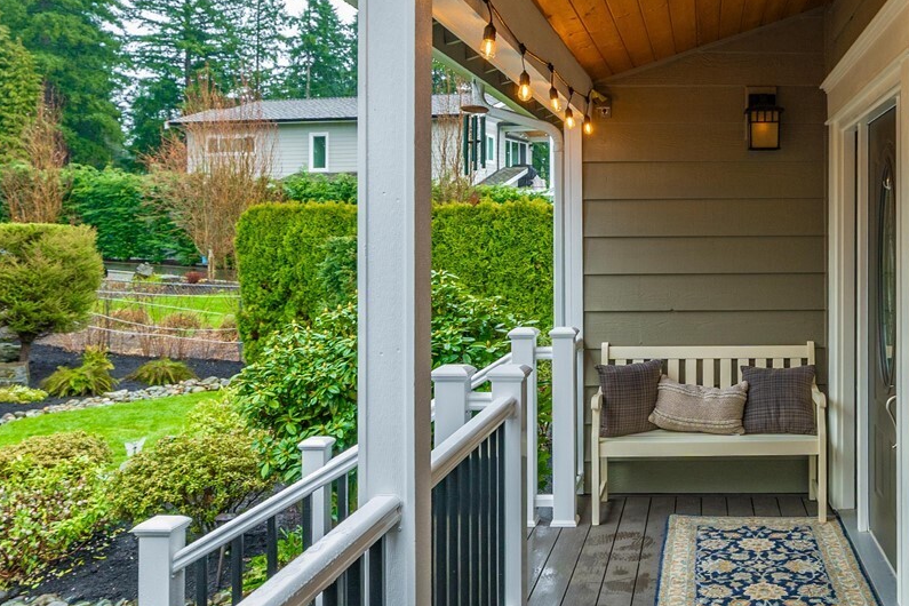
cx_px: 612
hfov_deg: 57.3
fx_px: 808
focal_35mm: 32
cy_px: 238
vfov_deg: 40.9
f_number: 6.7
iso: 500
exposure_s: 1/30
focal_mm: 15
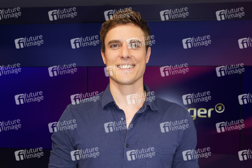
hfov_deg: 62.0
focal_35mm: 30
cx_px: 126
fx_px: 210
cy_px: 84
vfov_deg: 43.5
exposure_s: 1/160
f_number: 5.6
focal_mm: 30
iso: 2000
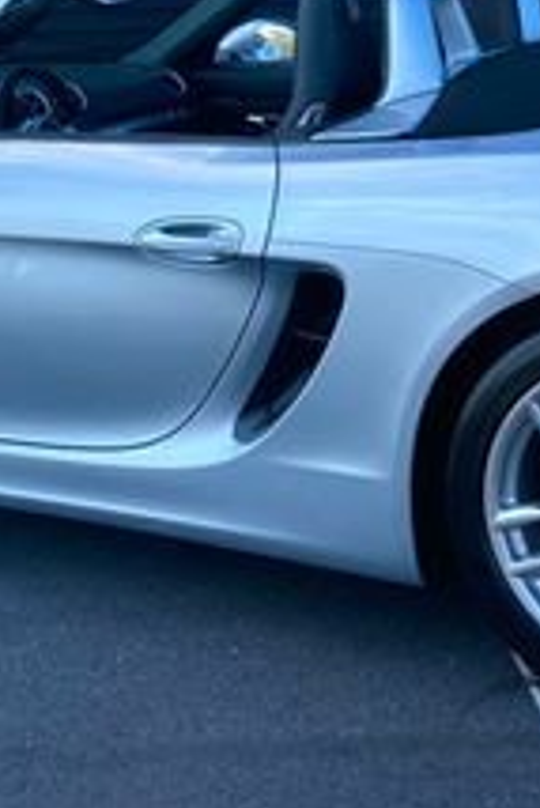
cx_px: 177
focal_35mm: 87
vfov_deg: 22.5
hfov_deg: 15.7
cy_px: 8
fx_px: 1954
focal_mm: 3.99
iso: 20
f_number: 1.8
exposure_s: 1/516
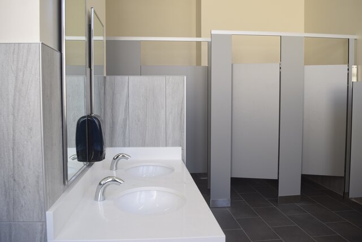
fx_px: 317
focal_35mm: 32
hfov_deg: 59.5
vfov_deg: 41.7
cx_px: 181
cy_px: 121
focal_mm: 21
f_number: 6.3
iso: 400
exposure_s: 1/160
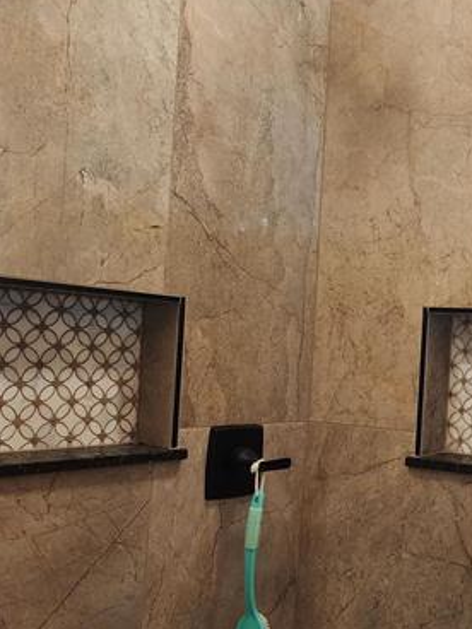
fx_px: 873
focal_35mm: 48
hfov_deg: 28.1
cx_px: 491
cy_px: 335
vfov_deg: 39.6
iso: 640
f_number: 1.8
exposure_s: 1/120
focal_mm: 6.4
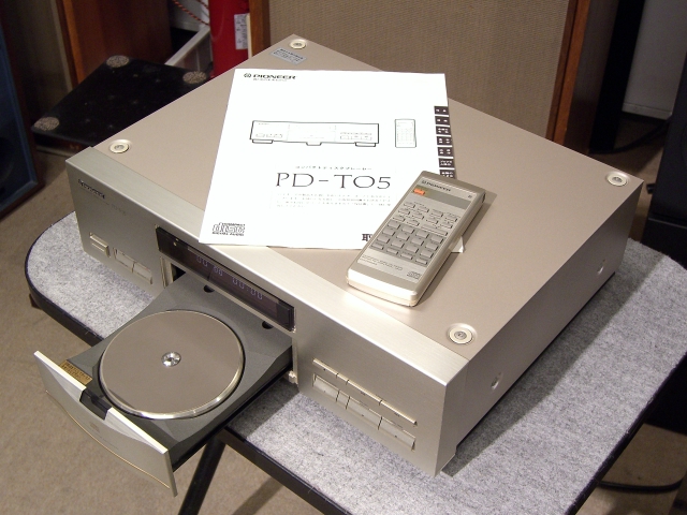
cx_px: 344
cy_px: 258
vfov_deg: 31.5
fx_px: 913
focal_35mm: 46
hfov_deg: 41.2
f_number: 3.1
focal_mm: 9.5
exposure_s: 1/30
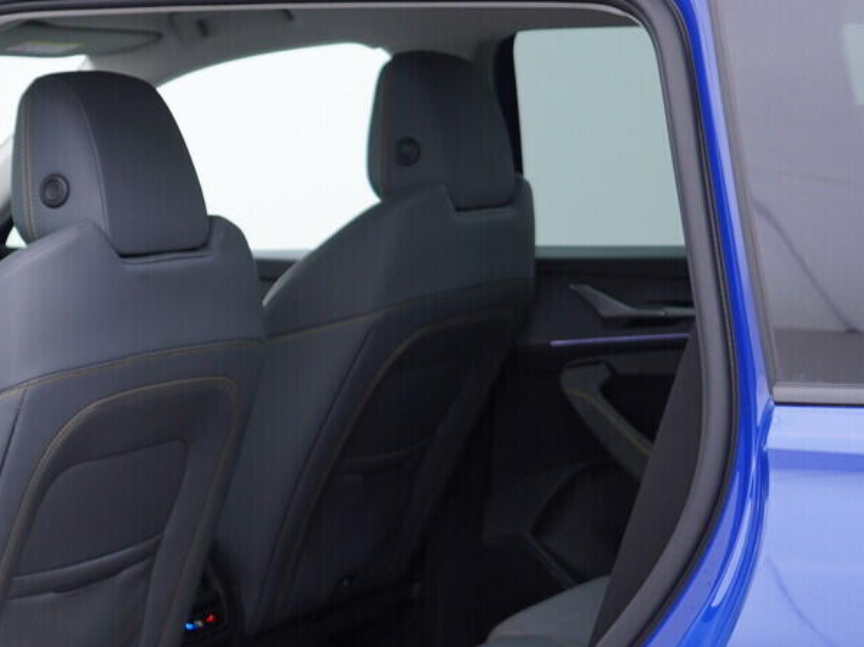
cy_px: 506
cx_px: 52
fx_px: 2070
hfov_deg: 22.9
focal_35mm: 83
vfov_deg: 17.6
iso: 125
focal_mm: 24
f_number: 3.2
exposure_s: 1/50
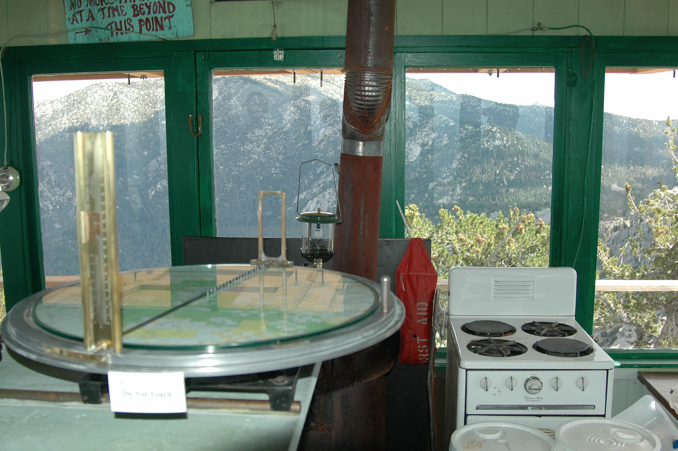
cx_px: 339
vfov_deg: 36.8
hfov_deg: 53.2
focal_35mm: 36
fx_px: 677
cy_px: 226
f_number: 5
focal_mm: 24
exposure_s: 1/400
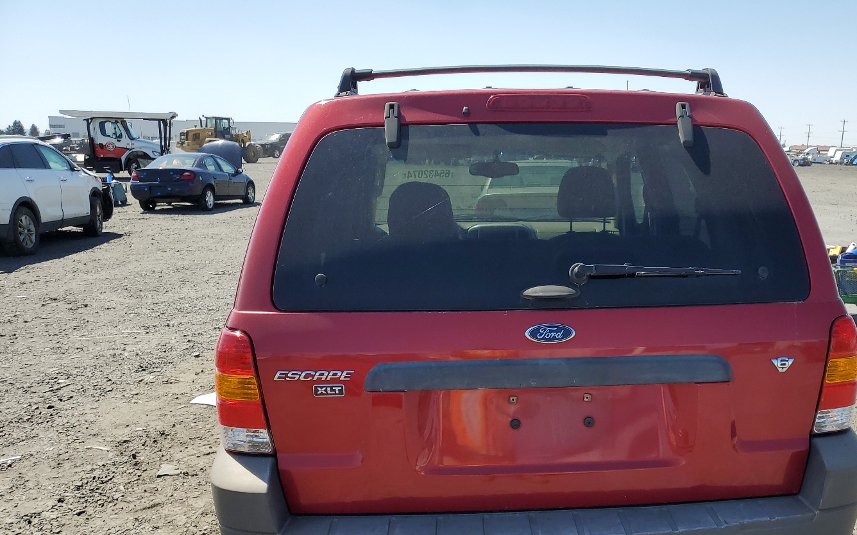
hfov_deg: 57.8
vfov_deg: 38.2
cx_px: 506
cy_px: 324
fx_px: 771
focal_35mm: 33
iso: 50
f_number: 1.5
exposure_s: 1/2500
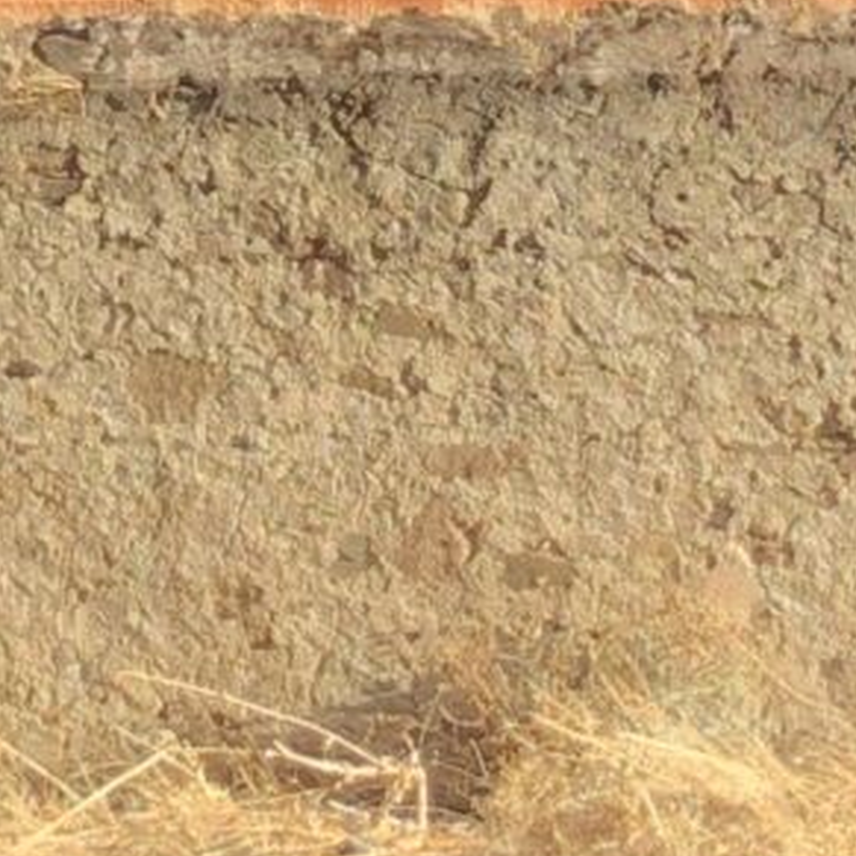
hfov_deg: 8.0
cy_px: -377
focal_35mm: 218
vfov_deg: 7.9
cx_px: -103
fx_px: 6099
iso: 20
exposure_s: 1/196
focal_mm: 3.99
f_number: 1.8
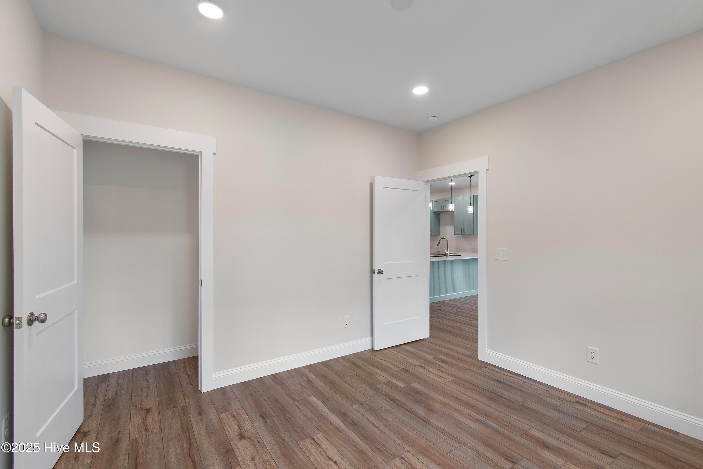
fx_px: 293
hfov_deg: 100.4
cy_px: 234
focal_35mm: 15
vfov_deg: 77.3
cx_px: 352
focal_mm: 10
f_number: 4.5
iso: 100
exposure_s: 1/25
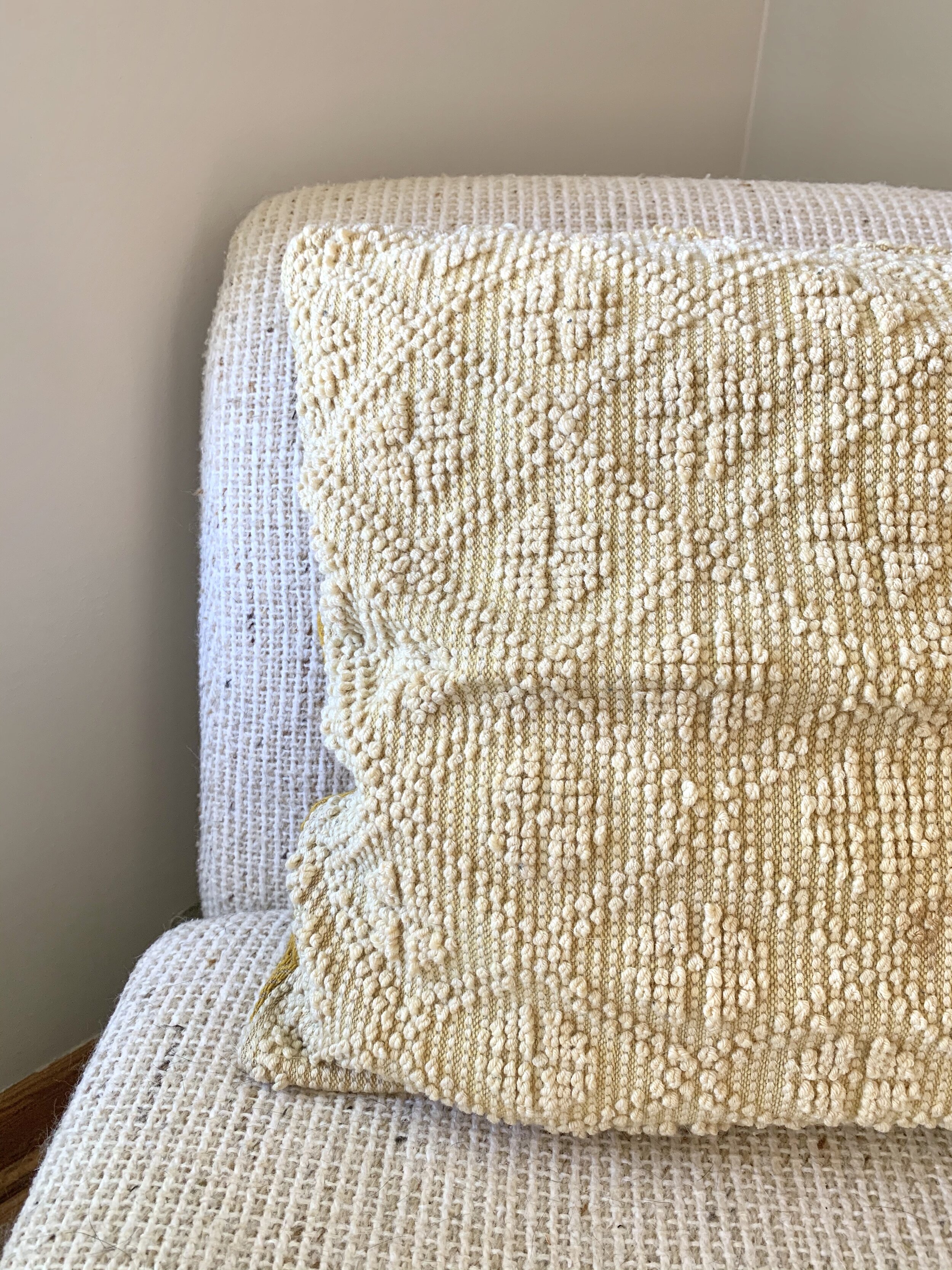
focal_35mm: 26
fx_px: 953
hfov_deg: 53.1
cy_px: 635
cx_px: 476
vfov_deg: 67.3
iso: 100
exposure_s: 1/83
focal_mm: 4.25
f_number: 1.8
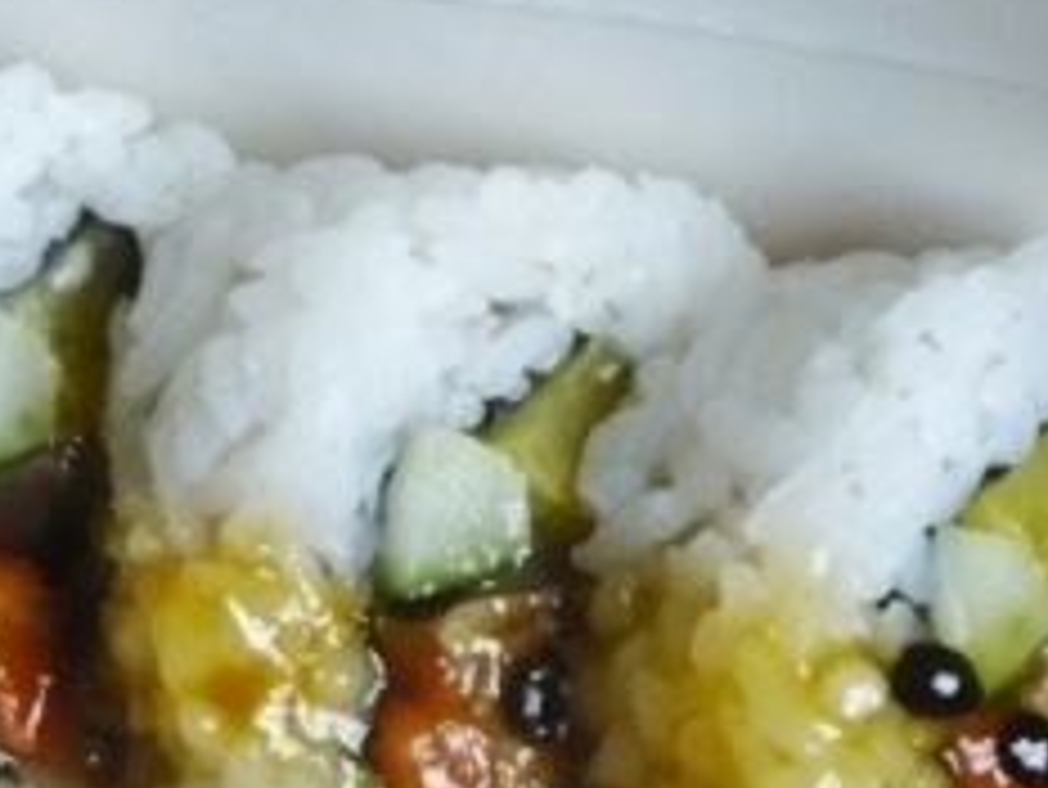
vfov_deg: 13.7
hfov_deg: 18.3
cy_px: 934
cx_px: 40
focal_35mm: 105
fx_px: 3181
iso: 400
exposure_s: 1/5
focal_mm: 5.8
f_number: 2.8
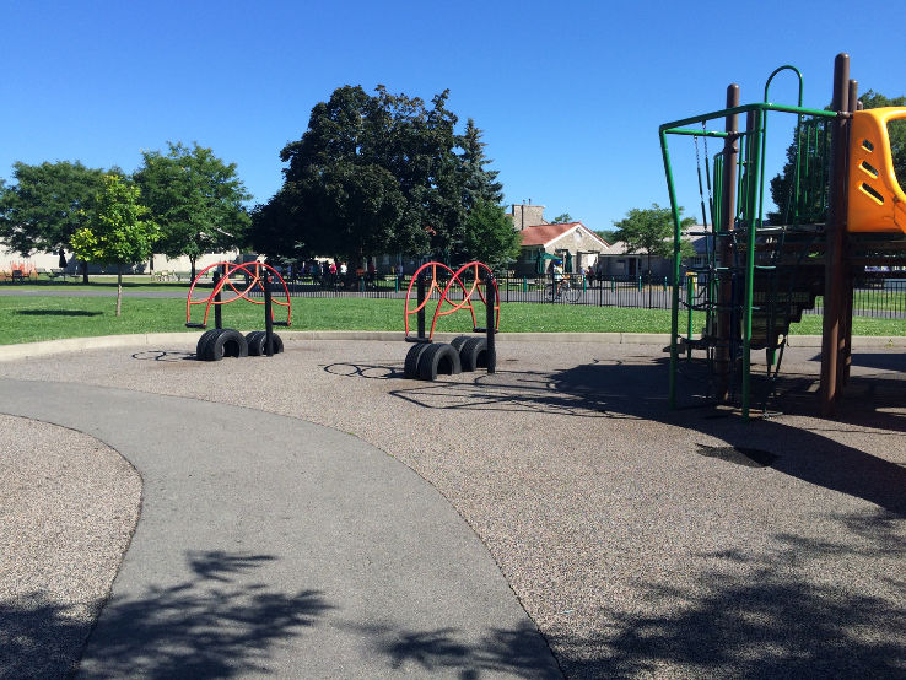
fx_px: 759
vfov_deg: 48.3
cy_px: 340
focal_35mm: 29
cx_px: 453
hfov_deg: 61.6
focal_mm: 4.15
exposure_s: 1/1520
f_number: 2.2
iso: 32
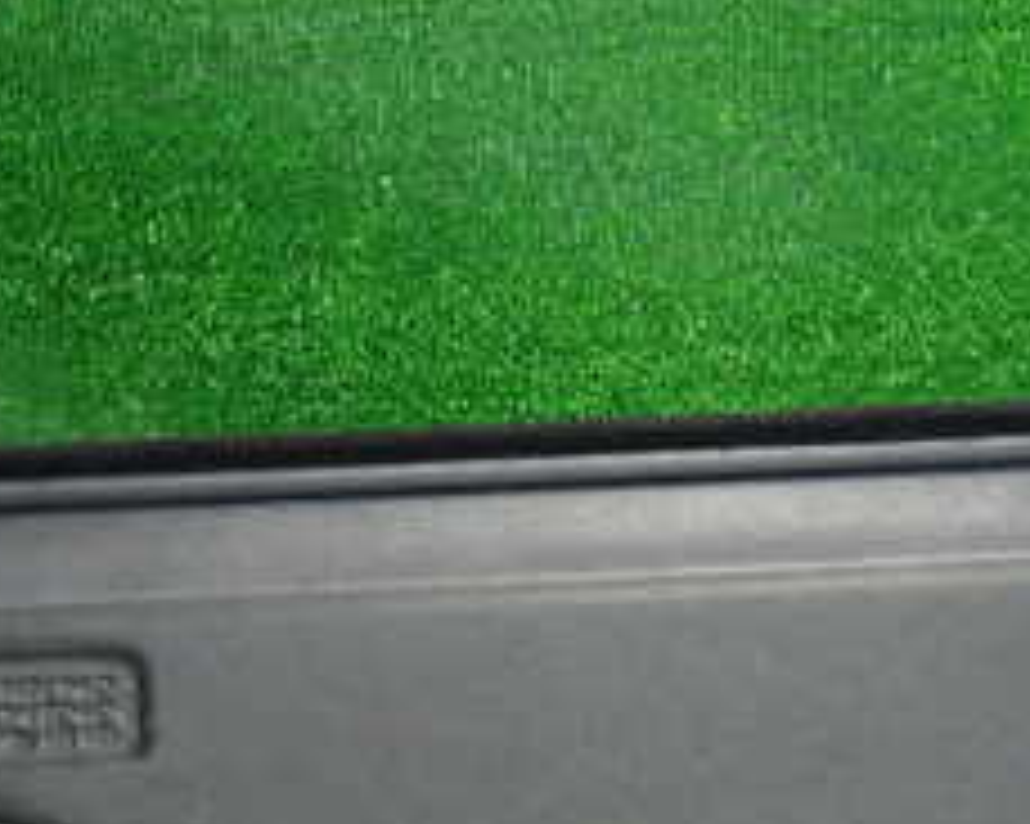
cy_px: 716
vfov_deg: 23.3
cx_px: 702
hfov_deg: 29.3
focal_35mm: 64
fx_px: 1950
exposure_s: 1/30
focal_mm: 4.5
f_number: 2
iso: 640
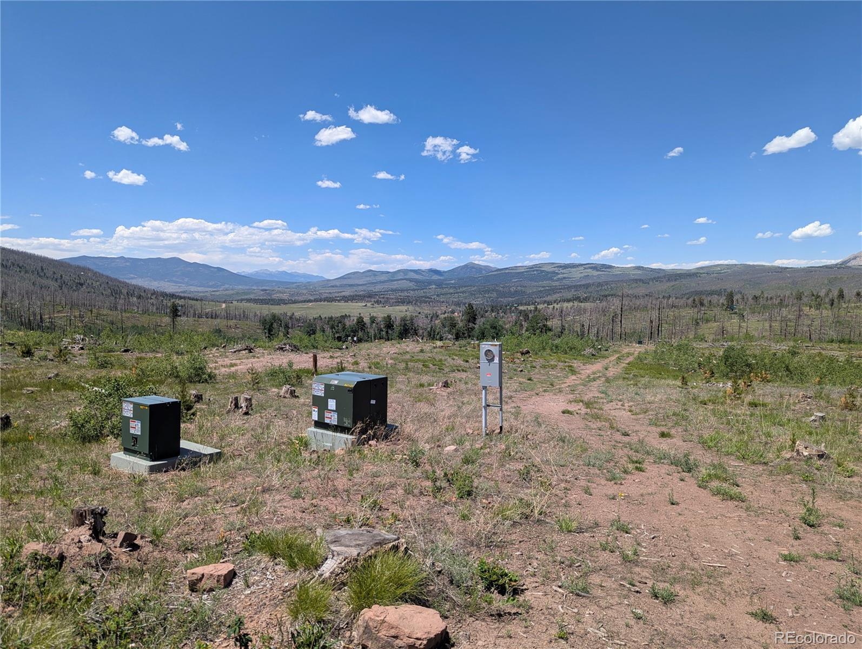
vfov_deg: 56.9
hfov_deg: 71.5
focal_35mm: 24
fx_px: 598
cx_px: 431
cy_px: 324
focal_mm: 6.81
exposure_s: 1/2020
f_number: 1.85
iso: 46
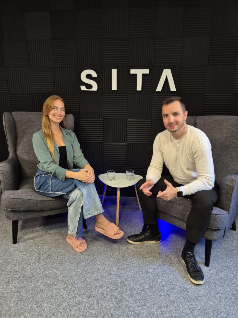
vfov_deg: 73.9
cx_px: 119
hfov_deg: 58.9
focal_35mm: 23
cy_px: 159
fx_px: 211
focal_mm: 5.4
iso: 250
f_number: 1.8
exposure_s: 1/100
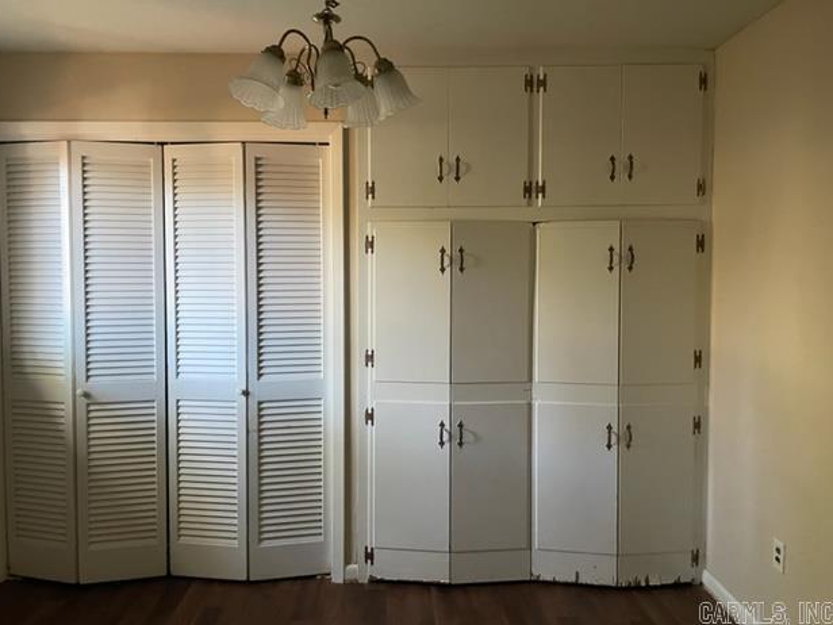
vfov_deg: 51.3
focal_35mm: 27
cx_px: 402
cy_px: 303
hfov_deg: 65.3
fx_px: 650
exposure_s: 1/58
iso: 500
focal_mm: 4.2
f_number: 1.6
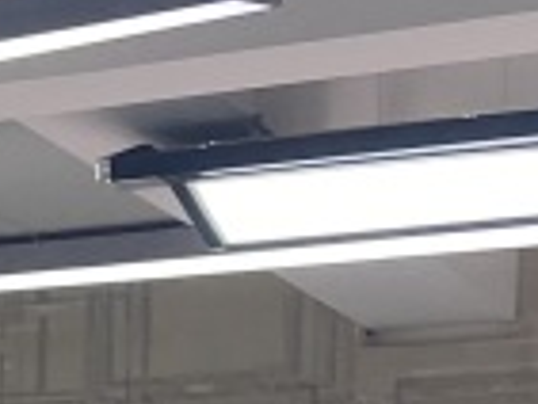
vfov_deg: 7.1
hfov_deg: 7.7
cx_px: -1419
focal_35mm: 199
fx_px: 3095
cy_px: 877
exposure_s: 1/100
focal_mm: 4.25
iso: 64
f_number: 1.8
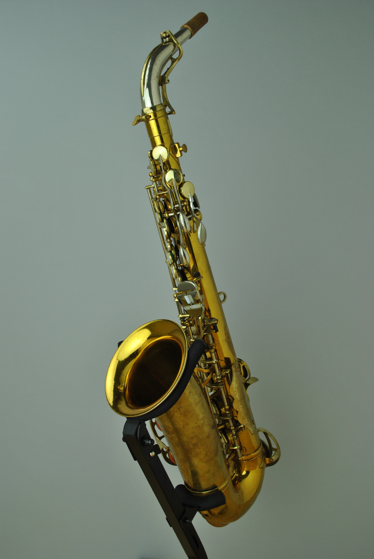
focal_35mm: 36
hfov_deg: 37.0
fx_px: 559
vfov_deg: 53.1
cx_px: 187
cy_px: 280
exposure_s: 1/125
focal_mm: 24
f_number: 5.6
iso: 160
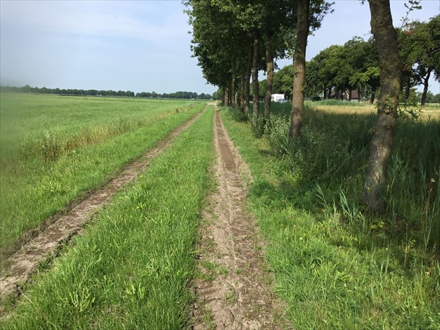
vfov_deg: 45.4
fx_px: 394
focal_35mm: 31
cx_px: 220
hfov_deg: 58.4
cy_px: 165
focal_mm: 3.3
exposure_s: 1/1131
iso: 25
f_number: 2.4
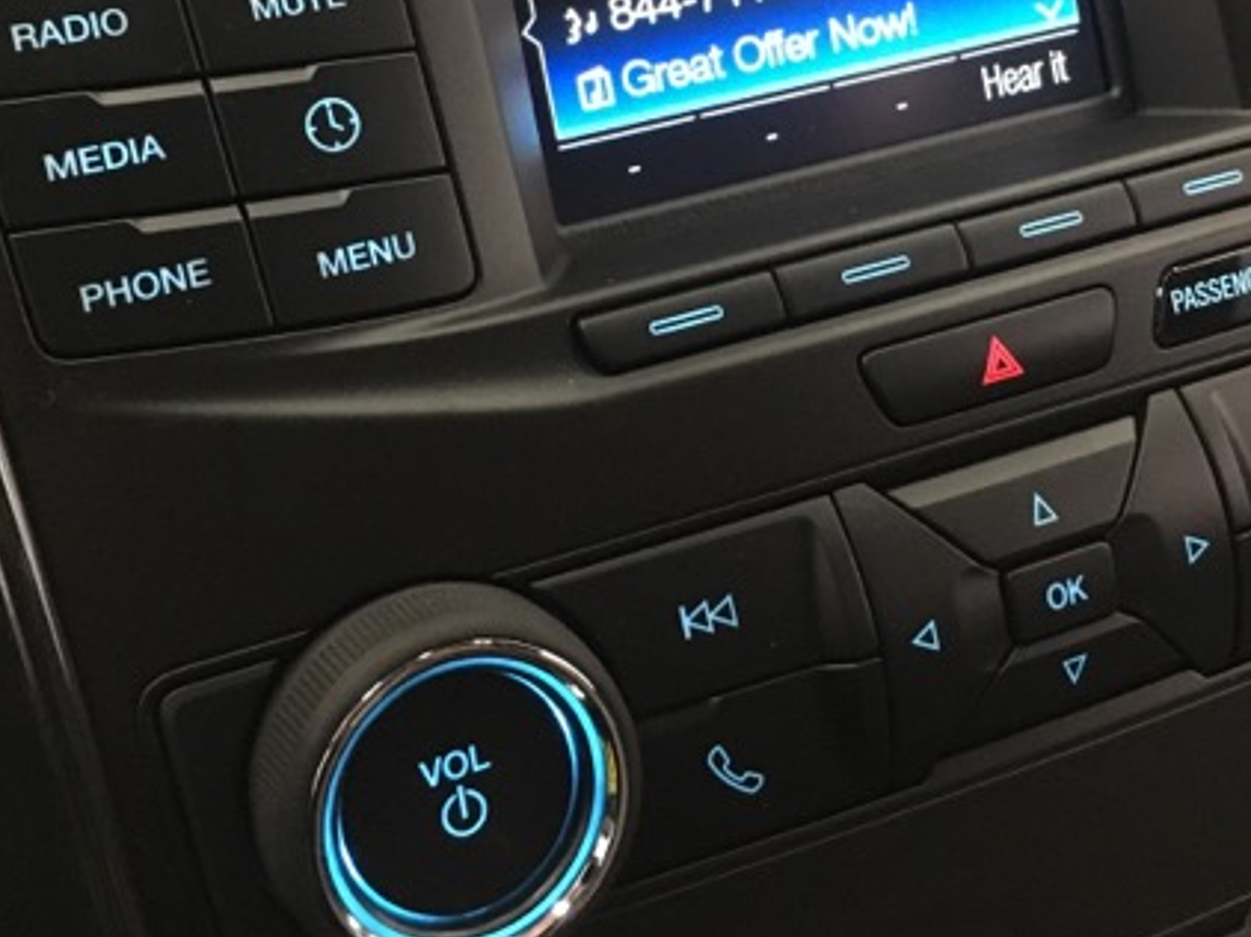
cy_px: 110
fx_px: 1987
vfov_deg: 25.8
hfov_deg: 34.9
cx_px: 652
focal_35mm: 55
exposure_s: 1/15
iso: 320
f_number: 2.2
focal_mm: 4.15
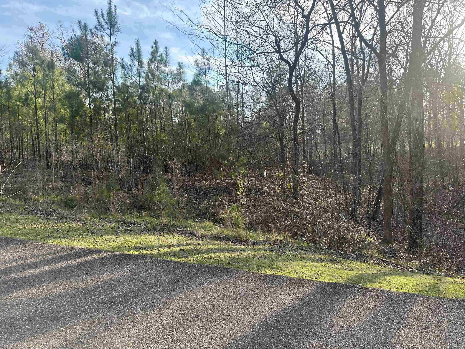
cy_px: 174
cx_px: 232
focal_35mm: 24
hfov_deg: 71.6
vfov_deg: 56.8
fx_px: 322
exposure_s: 1/718
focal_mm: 6.86
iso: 80
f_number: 1.78
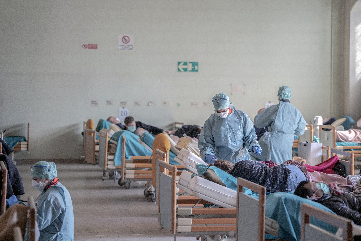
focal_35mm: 119
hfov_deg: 17.2
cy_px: 120
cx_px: 180
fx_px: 1194
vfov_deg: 11.5
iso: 800
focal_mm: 119
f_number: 4
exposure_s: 1/400
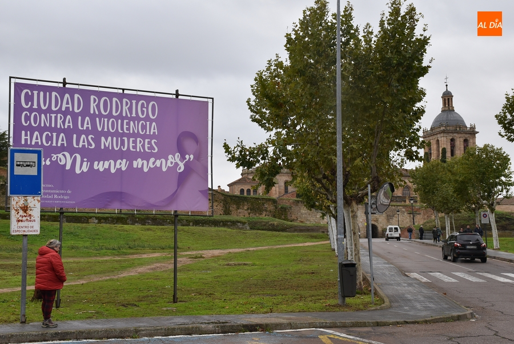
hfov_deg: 37.8
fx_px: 750
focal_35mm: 52
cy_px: 172
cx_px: 257
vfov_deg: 25.8
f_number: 8
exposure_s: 1/250
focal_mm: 35
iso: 400
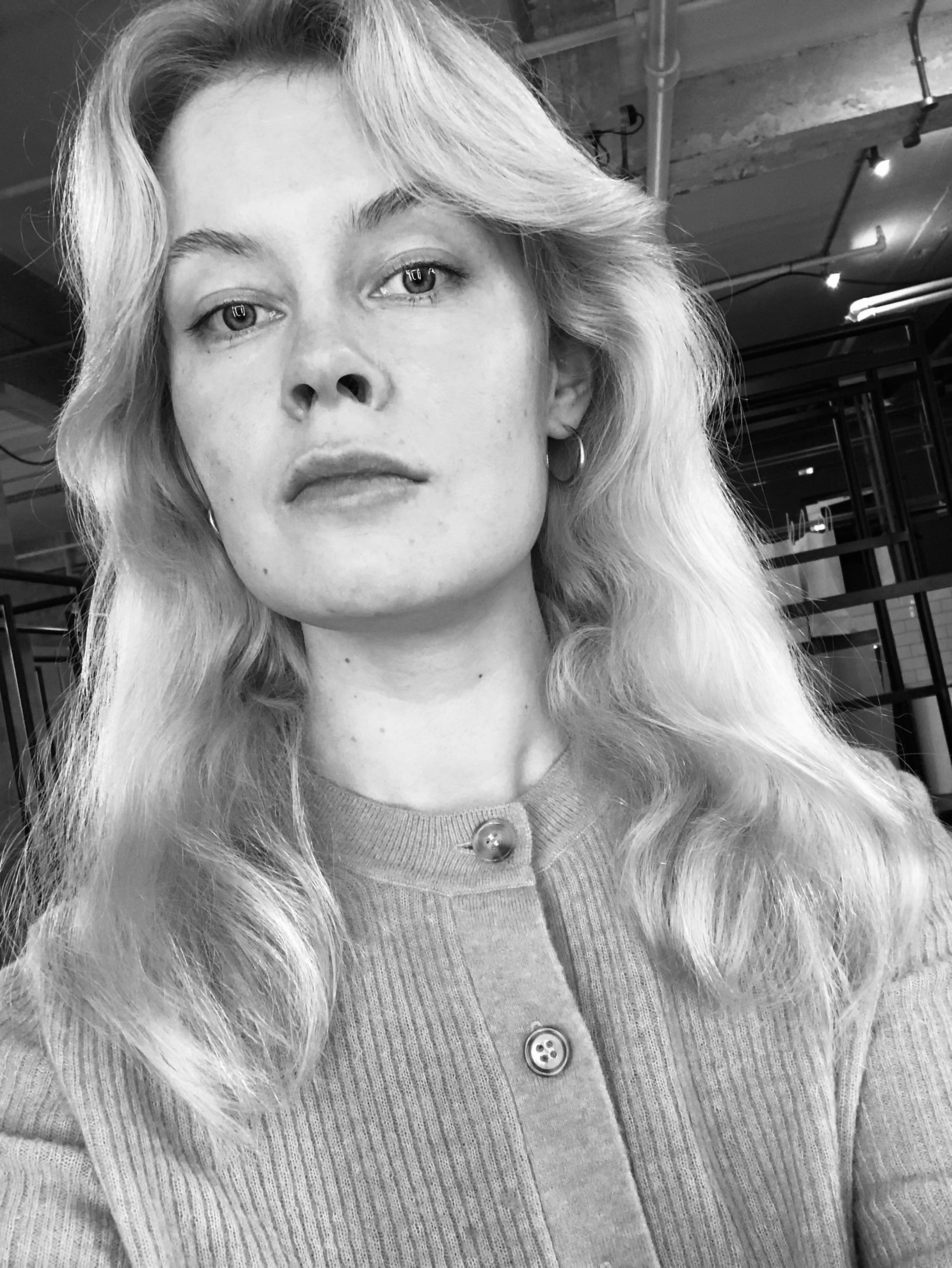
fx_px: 1172
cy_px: 634
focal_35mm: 32
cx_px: 476
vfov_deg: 56.8
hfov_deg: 44.2
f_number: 2.2
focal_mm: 2.87
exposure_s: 1/50
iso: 160
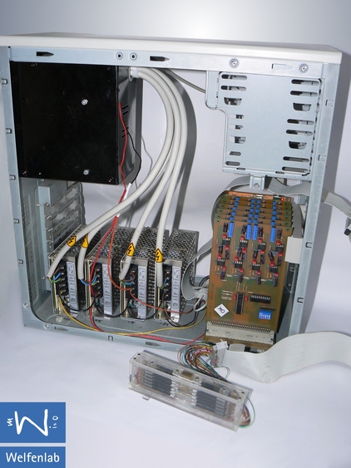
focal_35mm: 36
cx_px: 176
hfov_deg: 39.6
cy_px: 234
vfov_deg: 51.4
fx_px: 487
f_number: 2.8
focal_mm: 6
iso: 100
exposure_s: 1/30
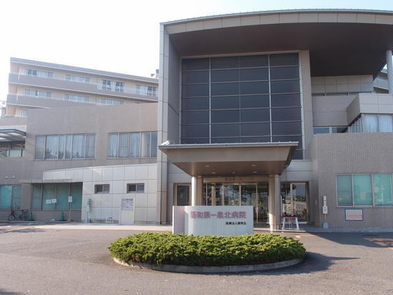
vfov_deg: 43.0
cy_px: 145
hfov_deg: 55.3
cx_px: 209
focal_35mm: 33
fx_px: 375
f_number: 2.8
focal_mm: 6.48
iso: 100
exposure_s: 1/400
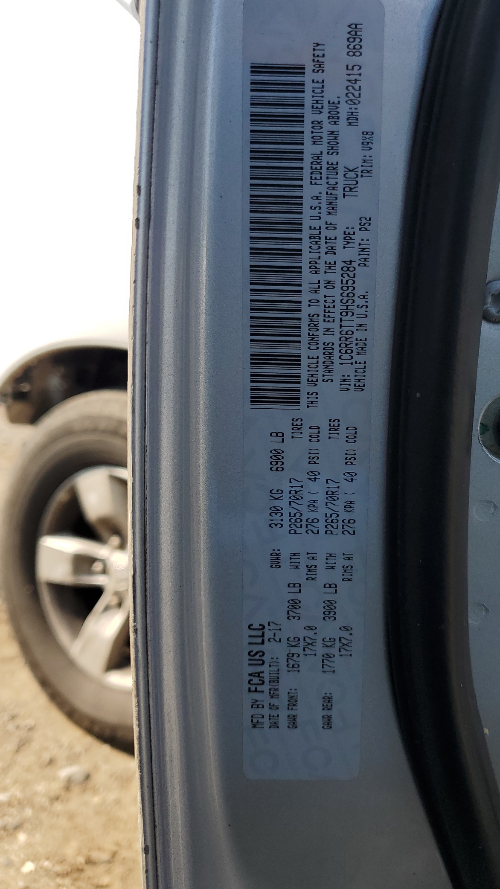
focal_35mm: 29
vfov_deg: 66.1
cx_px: 321
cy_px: 446
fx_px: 684
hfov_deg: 39.8
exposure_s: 1/1111
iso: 50
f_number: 1.5
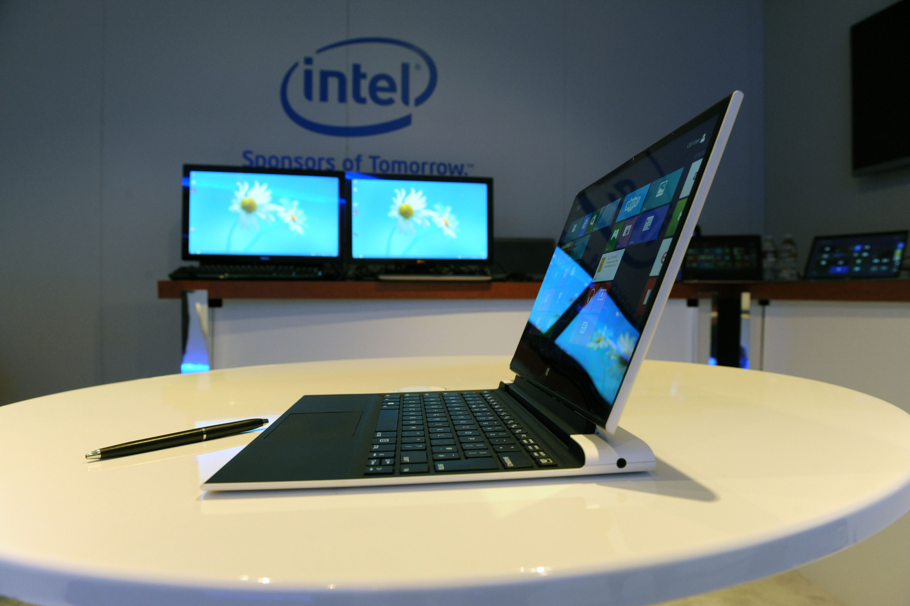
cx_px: 455
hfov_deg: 73.8
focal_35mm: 24
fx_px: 606
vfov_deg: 53.1
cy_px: 303
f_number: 7.1
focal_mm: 24
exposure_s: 1/80
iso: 2000
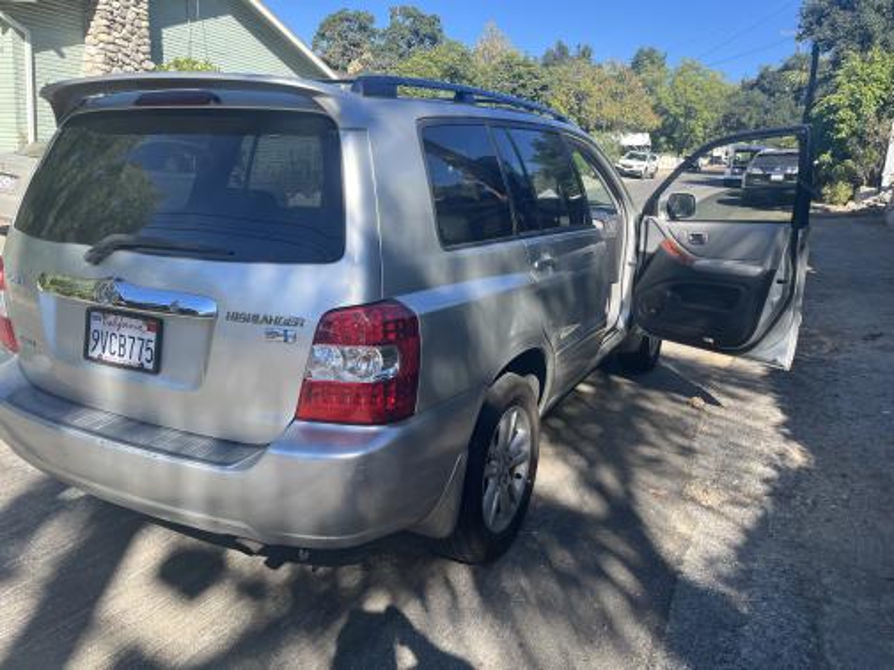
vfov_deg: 53.1
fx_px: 671
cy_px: 335
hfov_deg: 67.3
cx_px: 447
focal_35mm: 26
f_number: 1.6
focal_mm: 5.1
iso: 50
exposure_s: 1/1018
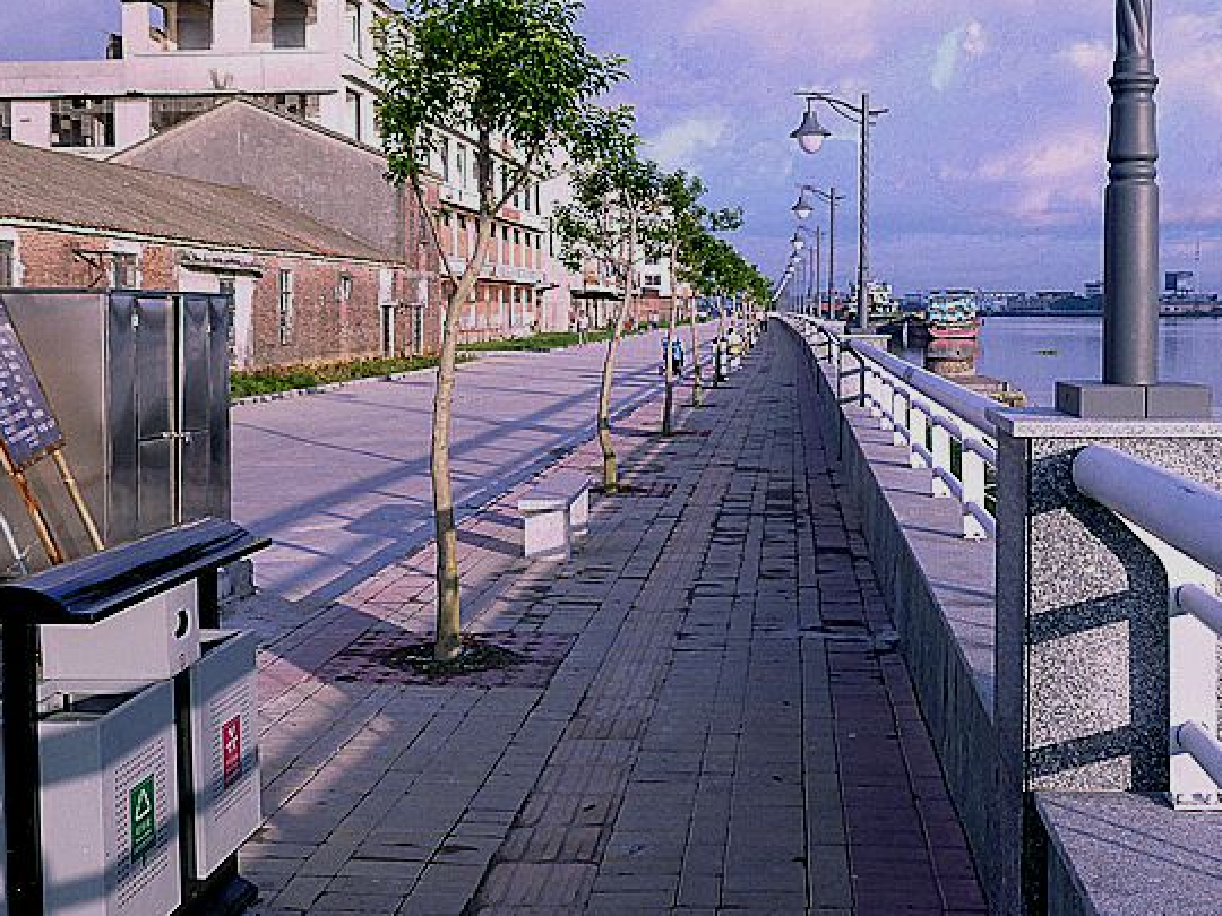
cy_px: 384
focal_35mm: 40
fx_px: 1412
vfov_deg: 35.9
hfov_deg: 46.7
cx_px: 677
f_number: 3.4
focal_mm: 4.8
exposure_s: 1/200
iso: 80
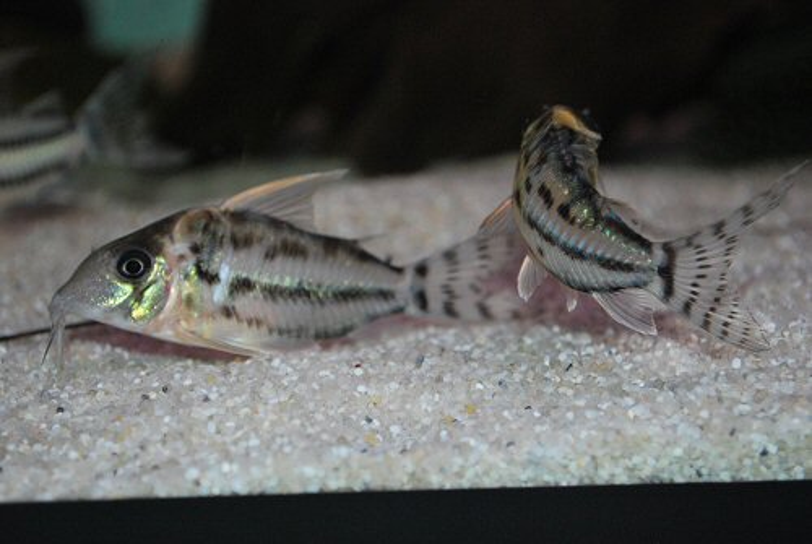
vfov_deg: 20.2
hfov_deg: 29.8
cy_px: 272
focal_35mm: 68
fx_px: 1525
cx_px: 406
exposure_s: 1/125
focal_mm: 45
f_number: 7.1
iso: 800
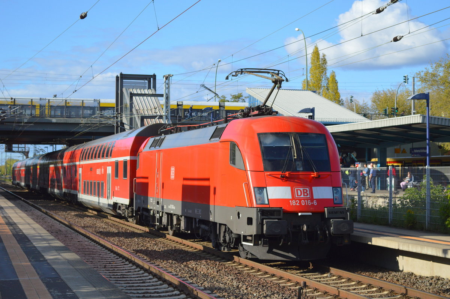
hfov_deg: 28.1
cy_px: 150
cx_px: 225
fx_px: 899
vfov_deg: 18.9
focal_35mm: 72
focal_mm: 48
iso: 400
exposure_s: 1/1250
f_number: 5.6
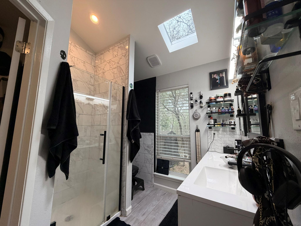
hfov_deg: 102.1
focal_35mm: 14
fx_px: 122
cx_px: 150
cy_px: 113
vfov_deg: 85.7
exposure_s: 1/120
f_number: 2.2
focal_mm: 2.22
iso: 200
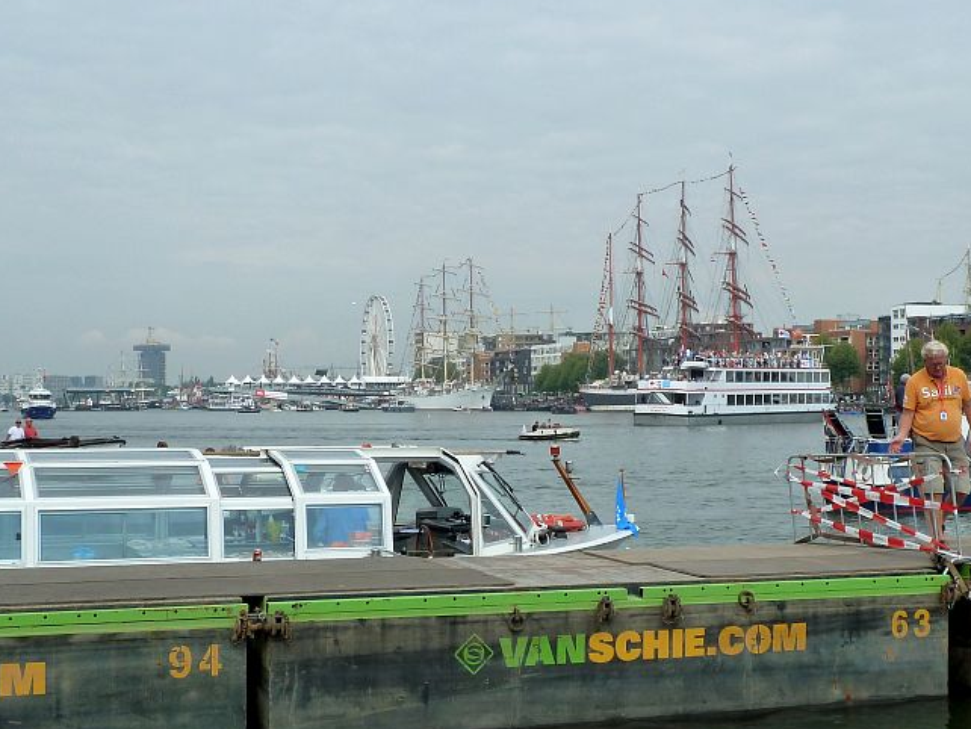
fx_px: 1656
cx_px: 541
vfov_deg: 24.8
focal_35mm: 59
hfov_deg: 32.7
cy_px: 387
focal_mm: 6.1
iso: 125
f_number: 4.5
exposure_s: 1/400
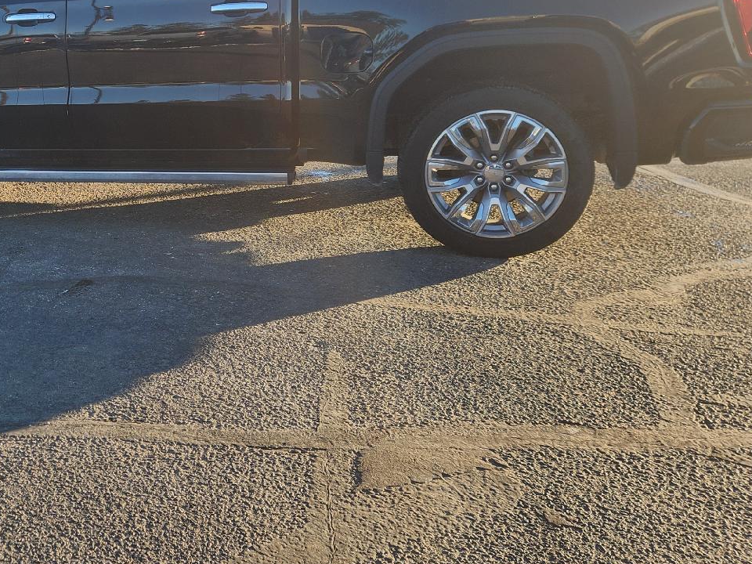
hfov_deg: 38.1
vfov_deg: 31.1
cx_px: 56
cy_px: 157
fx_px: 999
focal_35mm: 46
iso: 20
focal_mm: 5.4
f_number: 1.8
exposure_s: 1/588
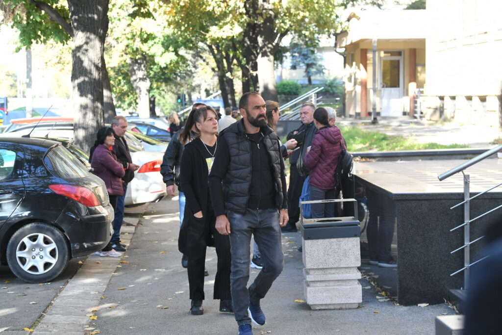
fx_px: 1199
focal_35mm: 86
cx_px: 251
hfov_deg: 23.6
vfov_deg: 15.9
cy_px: 168
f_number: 5
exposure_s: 1/400
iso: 1000
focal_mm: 86
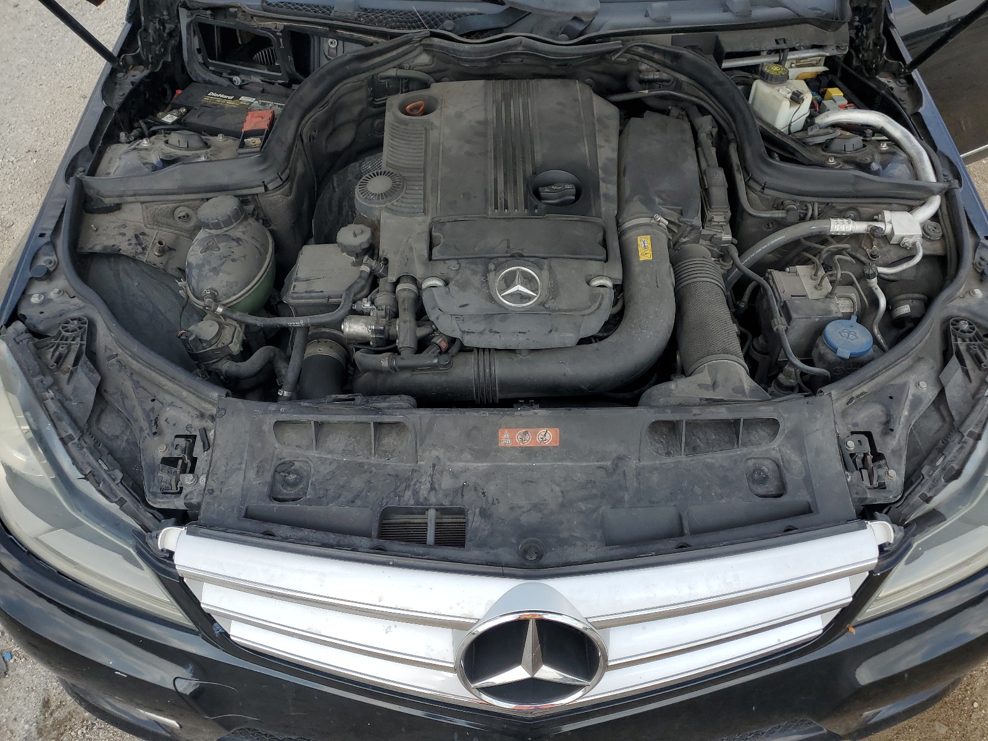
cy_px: 370
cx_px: 494
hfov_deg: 67.3
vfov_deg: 53.1
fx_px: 742
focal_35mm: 26
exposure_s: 1/1667
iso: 50
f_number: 1.5
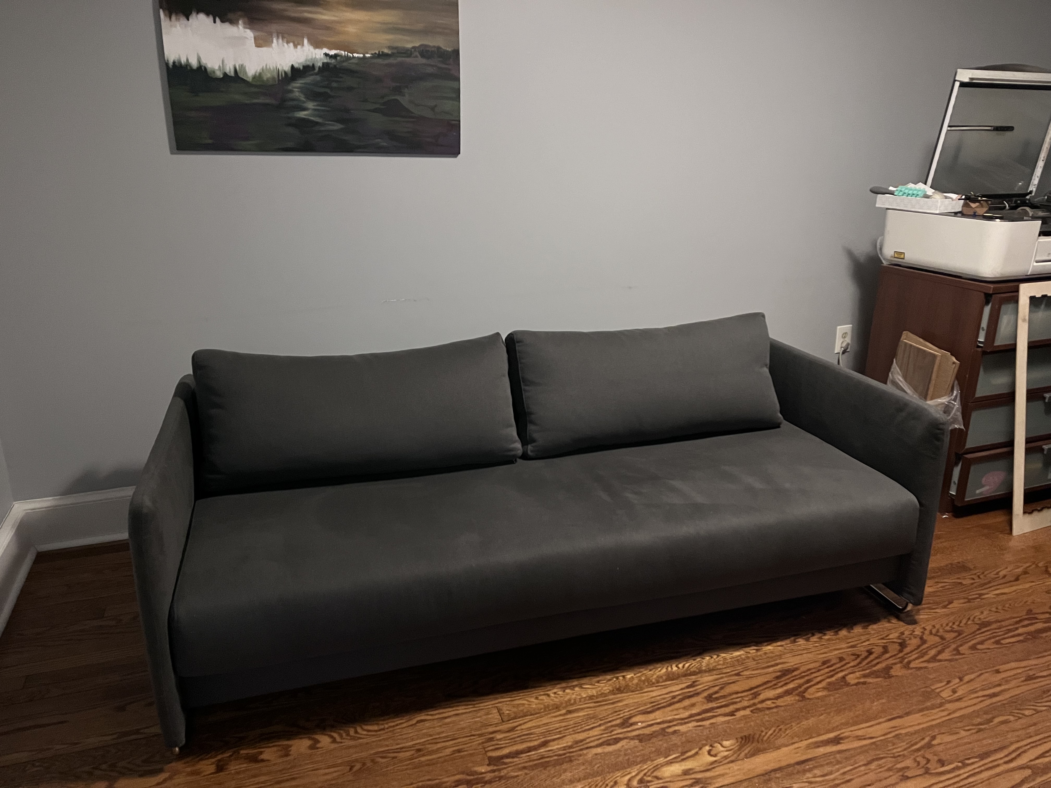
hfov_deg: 67.3
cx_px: 526
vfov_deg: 53.1
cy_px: 394
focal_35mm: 26
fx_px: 789
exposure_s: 1/30
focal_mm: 5.1
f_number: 1.6
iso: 640
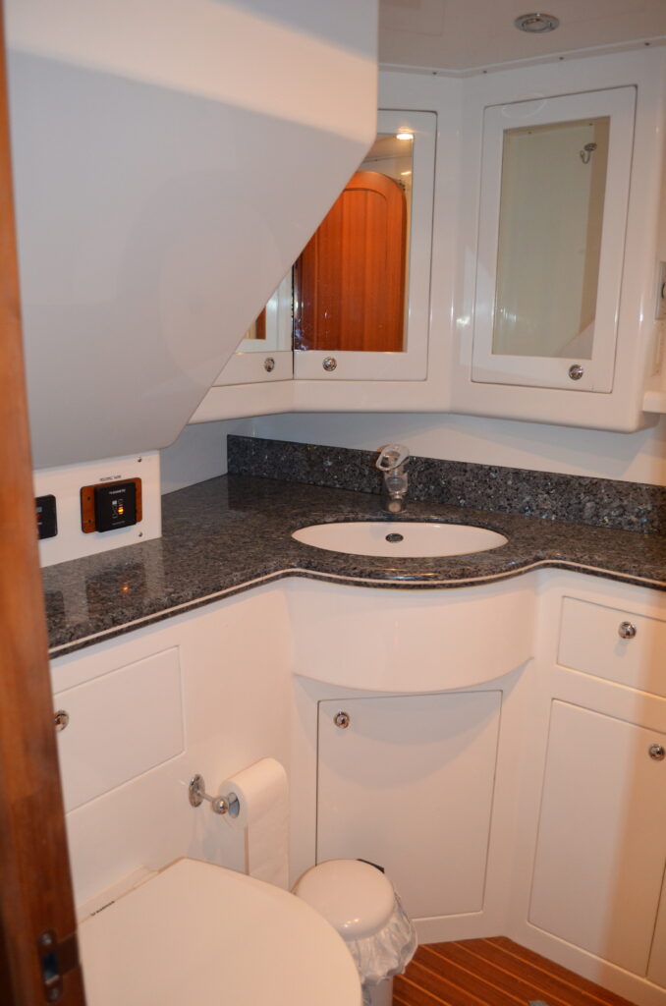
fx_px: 753
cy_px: 503
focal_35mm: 27
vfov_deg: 67.5
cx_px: 333
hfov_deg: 47.7
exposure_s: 1/60
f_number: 3.5
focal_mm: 18
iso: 1400
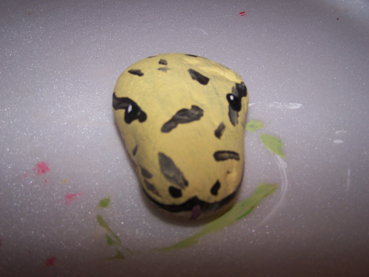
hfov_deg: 49.0
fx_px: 405
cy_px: 138
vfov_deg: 37.7
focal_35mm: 38
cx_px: 184
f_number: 2.8
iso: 80
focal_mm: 6.3
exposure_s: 1/60
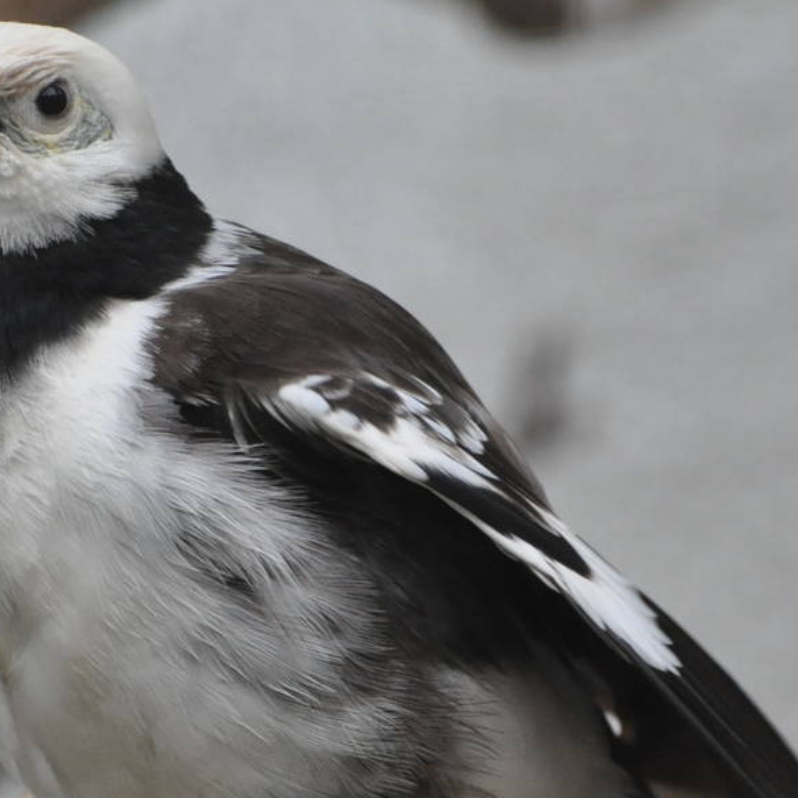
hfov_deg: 3.1
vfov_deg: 3.1
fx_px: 14975
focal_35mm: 574
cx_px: 330
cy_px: 458
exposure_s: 1/200
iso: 1600
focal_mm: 165
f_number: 5
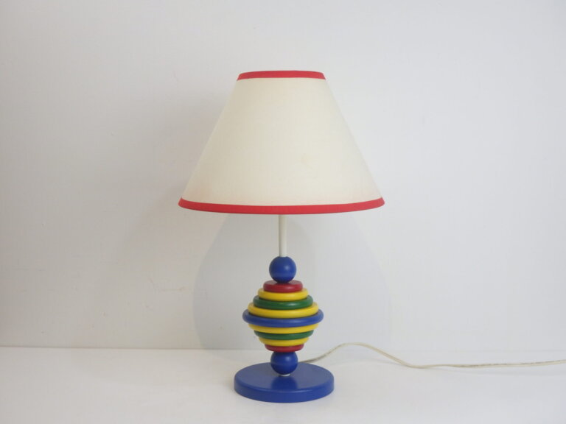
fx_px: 834
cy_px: 212
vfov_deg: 28.6
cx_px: 283
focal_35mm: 51
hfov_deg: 37.5
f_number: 4.4
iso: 125
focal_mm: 9.1
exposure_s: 1/30
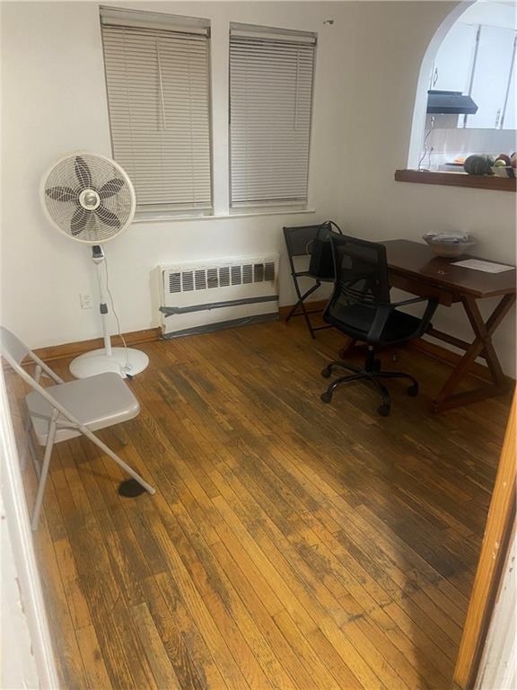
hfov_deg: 53.1
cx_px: 258
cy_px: 345
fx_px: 518
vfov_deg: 67.3
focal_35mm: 26
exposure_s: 1/30
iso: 500
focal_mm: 4.25
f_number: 1.8
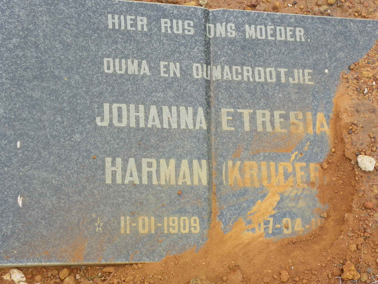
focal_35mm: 65
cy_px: 134
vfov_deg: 22.6
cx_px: 203
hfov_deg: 29.8
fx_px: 710
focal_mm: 10.3
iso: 64
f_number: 4
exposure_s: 1/160
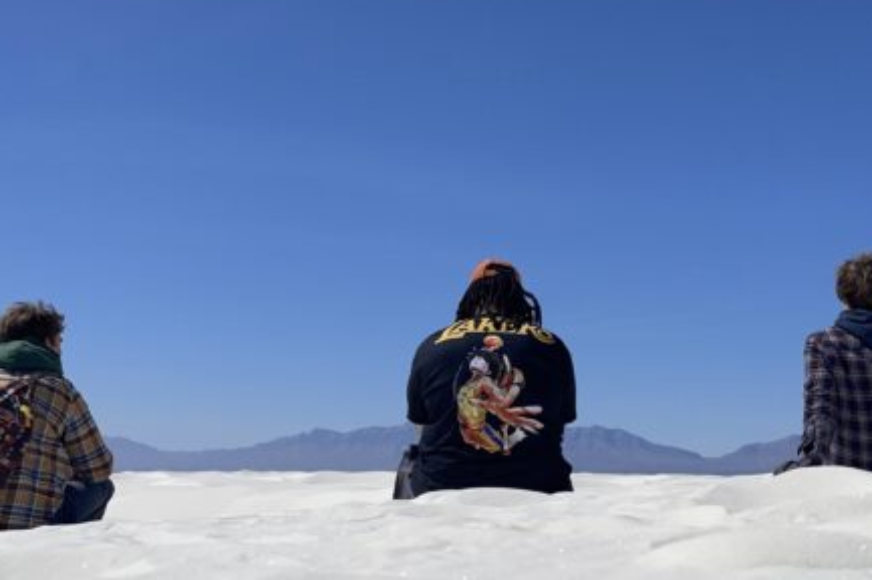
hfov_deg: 40.9
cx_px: 544
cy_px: 294
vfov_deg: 28.0
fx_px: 1162
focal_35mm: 48
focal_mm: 4.2
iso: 32
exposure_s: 1/10753
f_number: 1.6
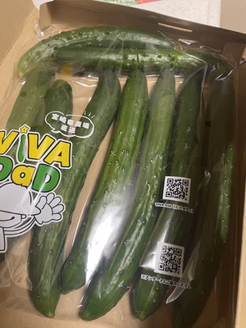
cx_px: 123
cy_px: 164
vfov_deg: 67.3
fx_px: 246
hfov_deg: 53.1
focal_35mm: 26
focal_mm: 4.2
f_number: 1.6
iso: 200
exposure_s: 1/50
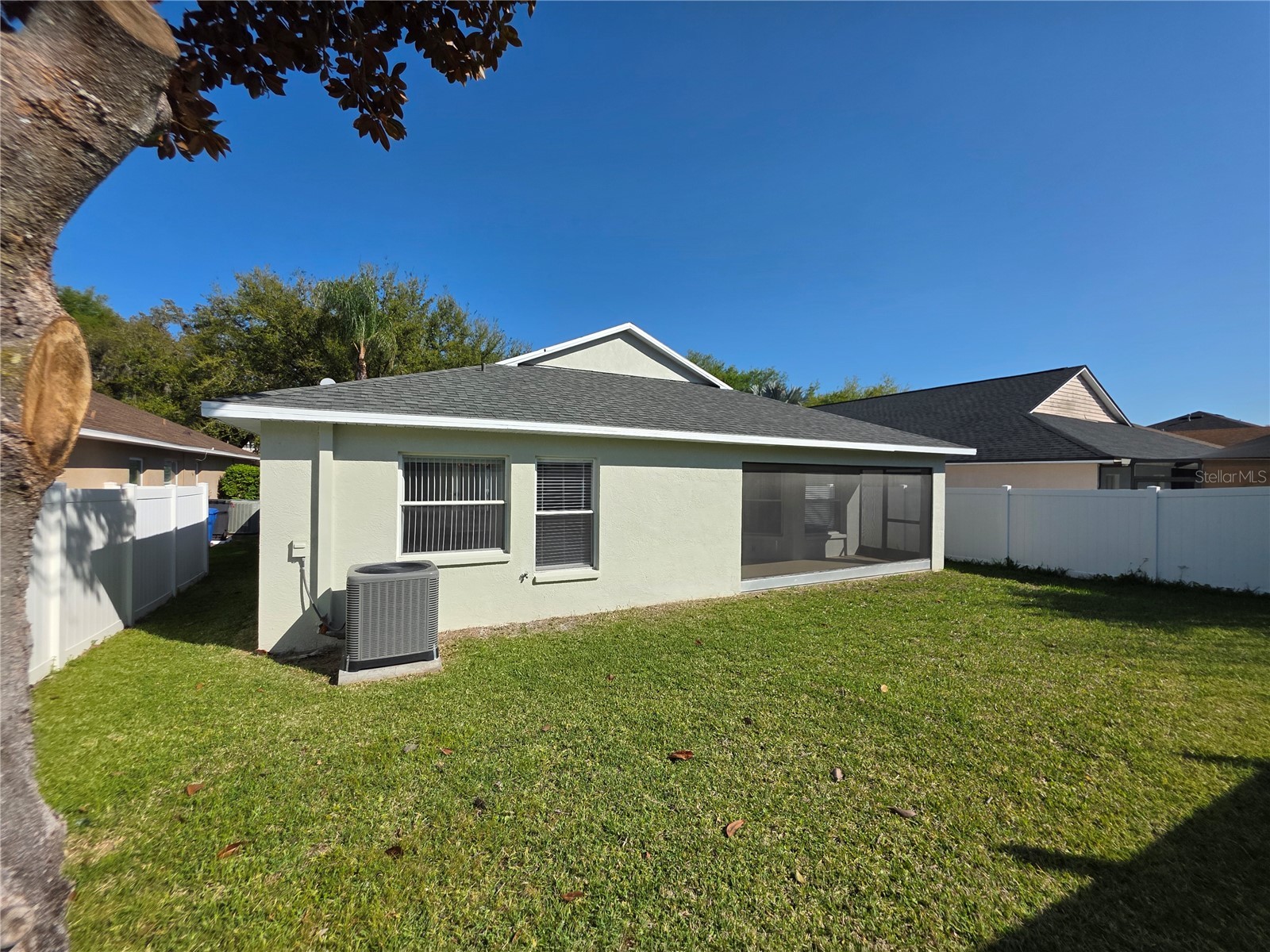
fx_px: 477
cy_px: 476
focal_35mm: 13
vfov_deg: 89.9
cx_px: 635
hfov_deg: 106.2
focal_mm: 2.2
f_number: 1.9
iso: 40
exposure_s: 1/2897
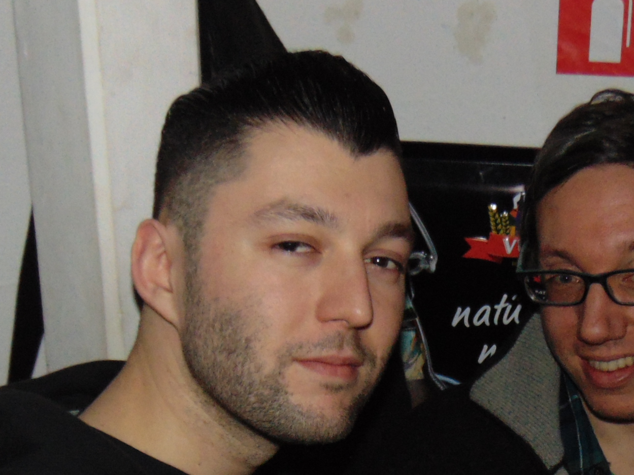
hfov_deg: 26.6
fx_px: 1337
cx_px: 399
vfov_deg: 19.5
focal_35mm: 73
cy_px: 499
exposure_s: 1/30
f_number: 3
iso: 200
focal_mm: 4.5
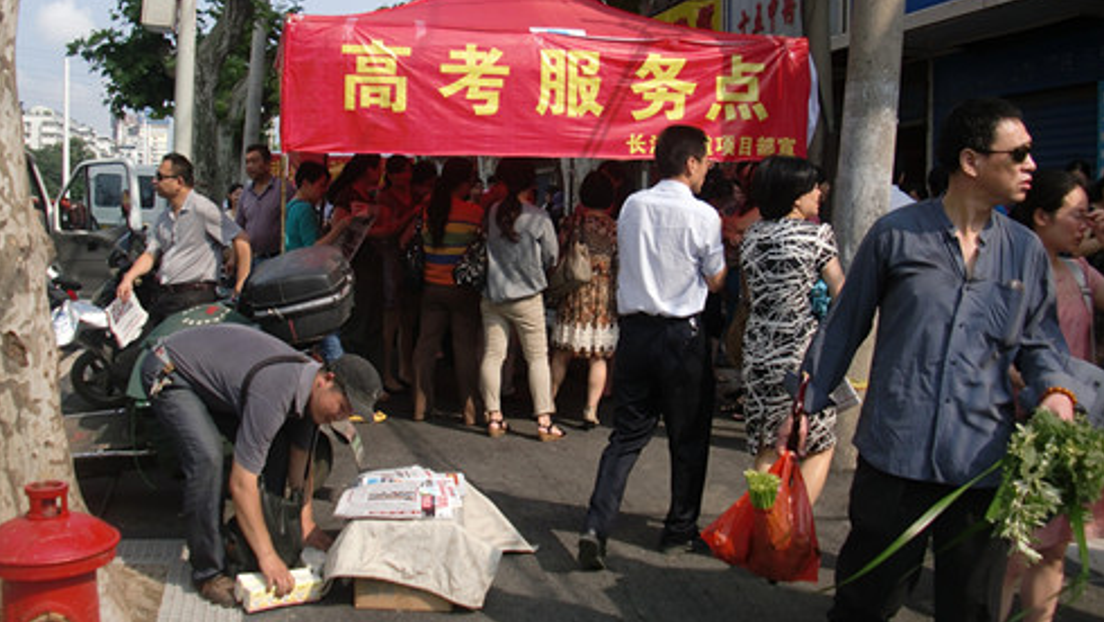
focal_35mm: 40
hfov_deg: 50.5
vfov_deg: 29.6
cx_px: 543
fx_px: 1171
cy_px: 233
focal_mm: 6.3
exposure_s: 1/1000
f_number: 2.8
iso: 64
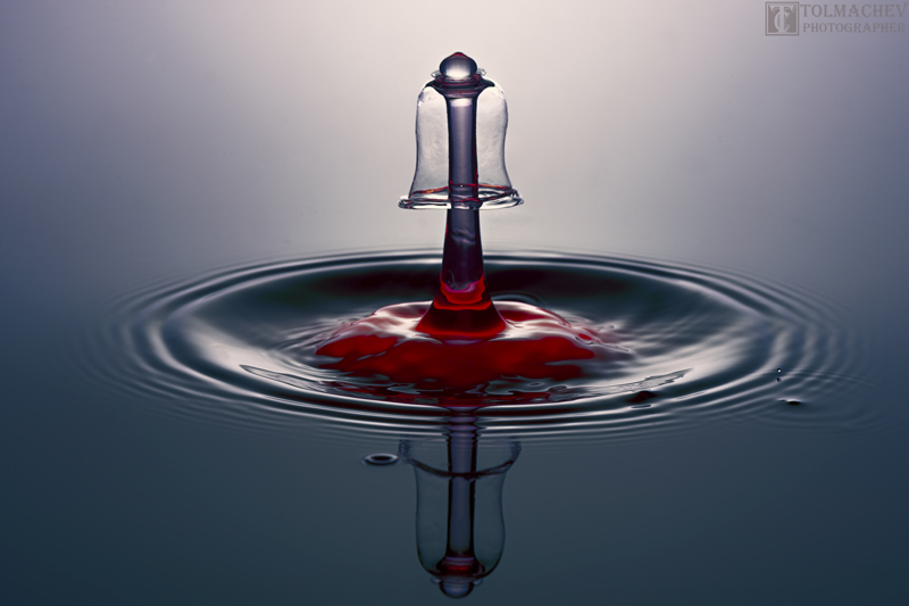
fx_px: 2651
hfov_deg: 19.5
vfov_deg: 13.0
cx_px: 454
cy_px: 303
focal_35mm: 105
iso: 100
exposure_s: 1/125
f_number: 16
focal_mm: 105
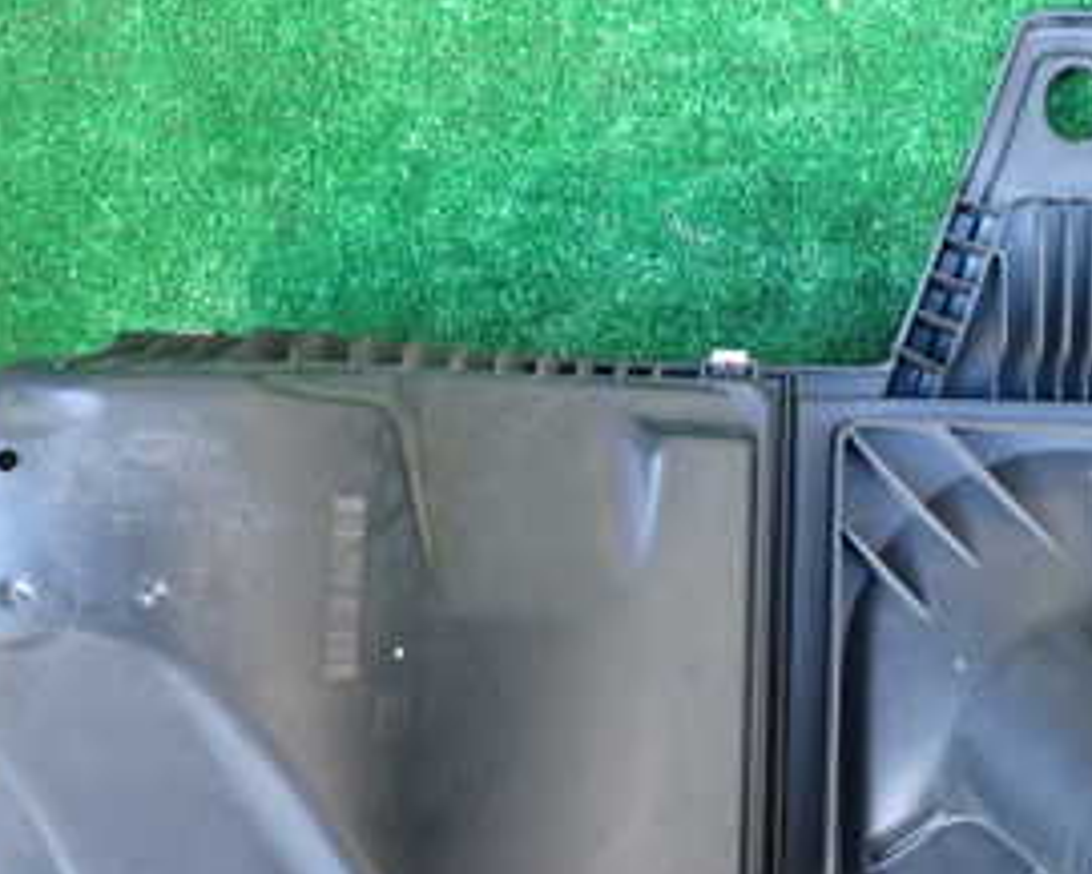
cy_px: 411
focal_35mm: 54
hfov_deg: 33.1
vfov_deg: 28.1
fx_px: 1746
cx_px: 967
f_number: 2
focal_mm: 4.5
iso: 320
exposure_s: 1/30
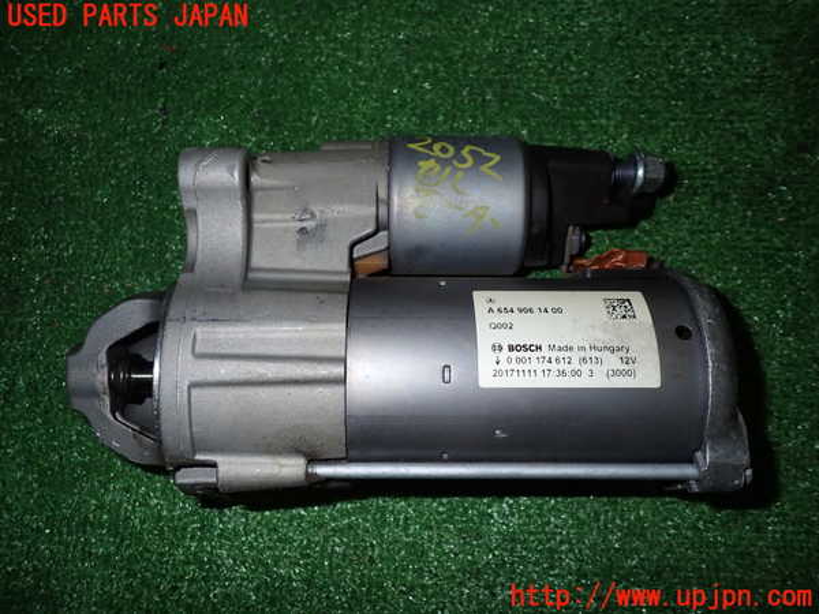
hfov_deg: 63.4
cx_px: 410
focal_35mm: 28
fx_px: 662
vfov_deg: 49.7
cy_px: 307
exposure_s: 1/30
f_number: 6.3
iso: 200
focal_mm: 5.05
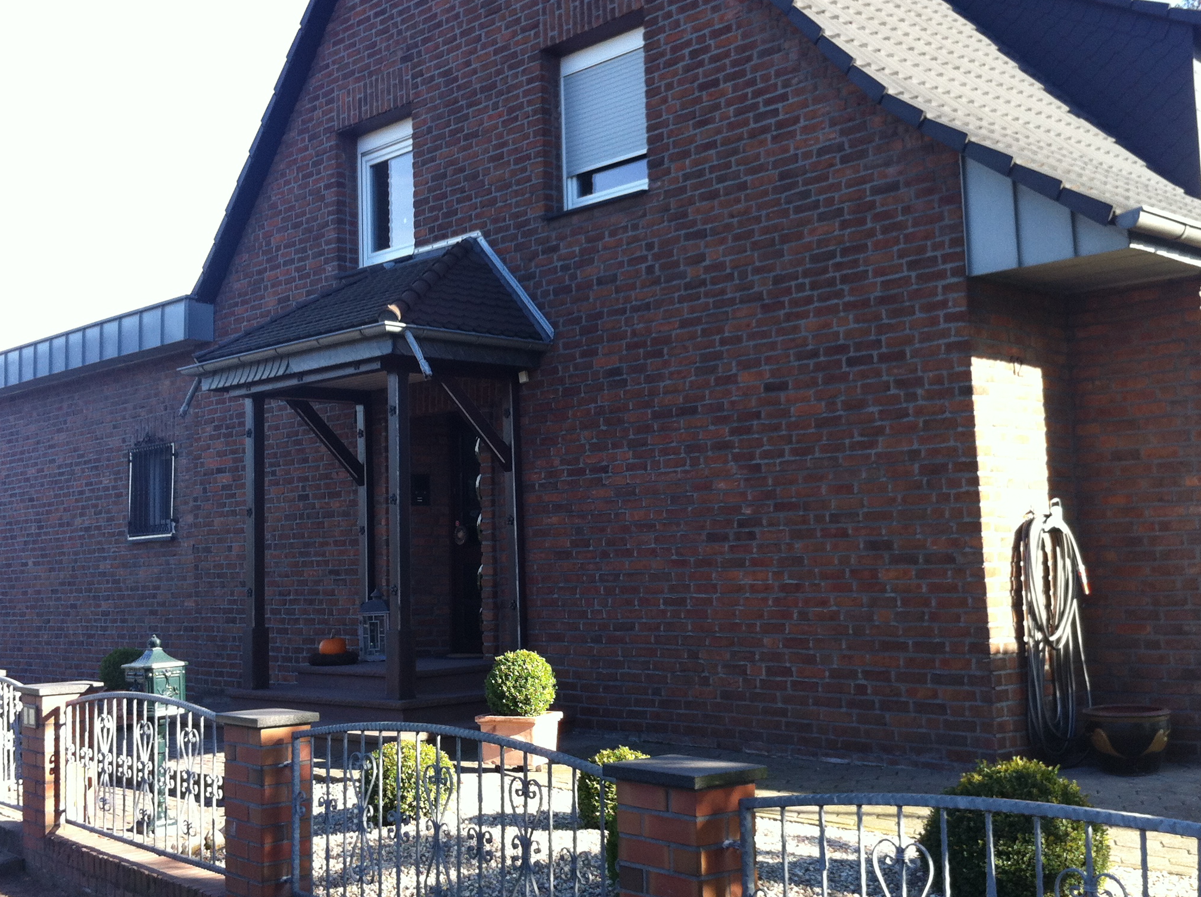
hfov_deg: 42.1
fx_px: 1559
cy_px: 437
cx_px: 599
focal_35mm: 45
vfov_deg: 32.1
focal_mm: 3.85
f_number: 2.8
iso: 80
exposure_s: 1/201
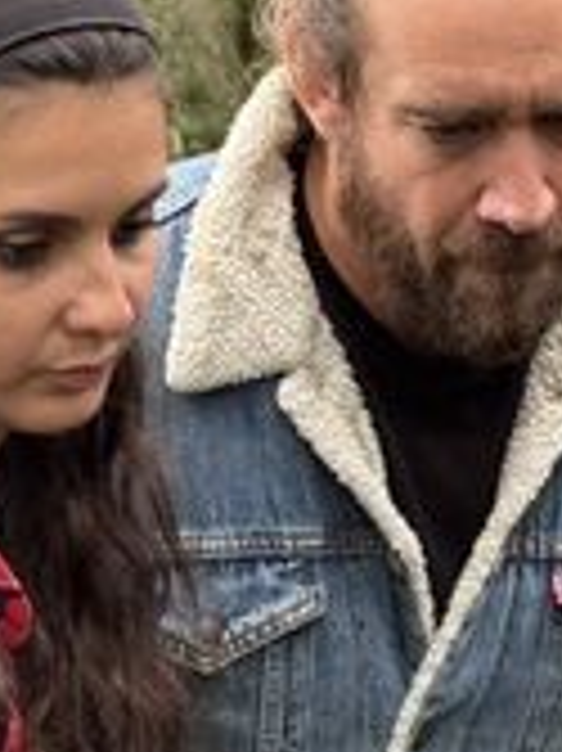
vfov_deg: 9.9
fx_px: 4313
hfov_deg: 7.4
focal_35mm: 199
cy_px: 410
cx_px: 632
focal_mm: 6.76
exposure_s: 1/223
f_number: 1.78
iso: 100
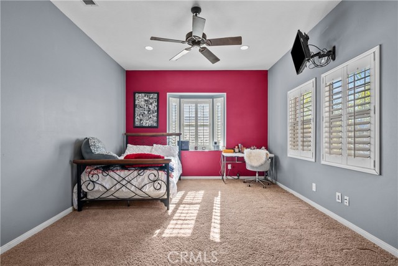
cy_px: 133
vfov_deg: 73.8
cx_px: 199
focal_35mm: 16
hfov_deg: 96.7
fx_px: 177
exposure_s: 1/8
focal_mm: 16
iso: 250
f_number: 9
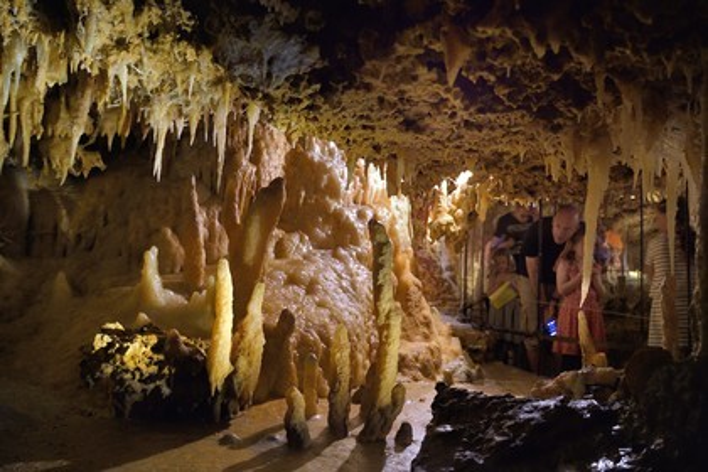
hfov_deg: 55.8
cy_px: 236
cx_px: 354
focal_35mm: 34
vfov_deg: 38.9
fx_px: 669
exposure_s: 1/6
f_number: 4
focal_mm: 34
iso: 1600
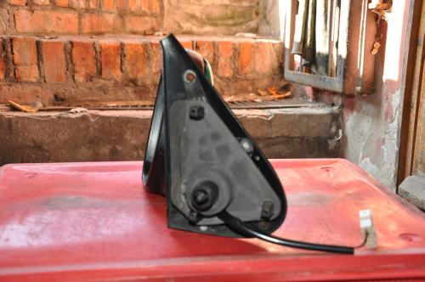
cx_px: 212
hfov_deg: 43.7
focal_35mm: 45
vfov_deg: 29.8
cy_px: 141
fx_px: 531
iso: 800
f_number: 4.2
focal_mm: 30
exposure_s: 1/125
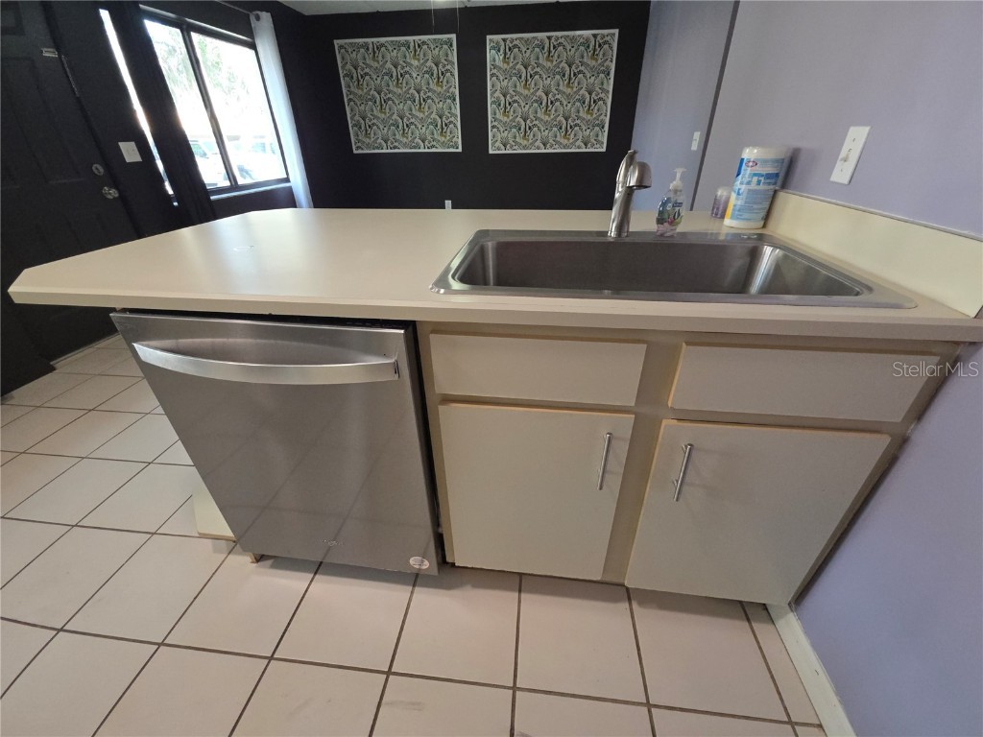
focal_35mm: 13
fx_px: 369
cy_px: 368
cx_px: 492
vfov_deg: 89.9
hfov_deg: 106.2
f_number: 1.9
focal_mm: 2.2
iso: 200
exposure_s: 1/120
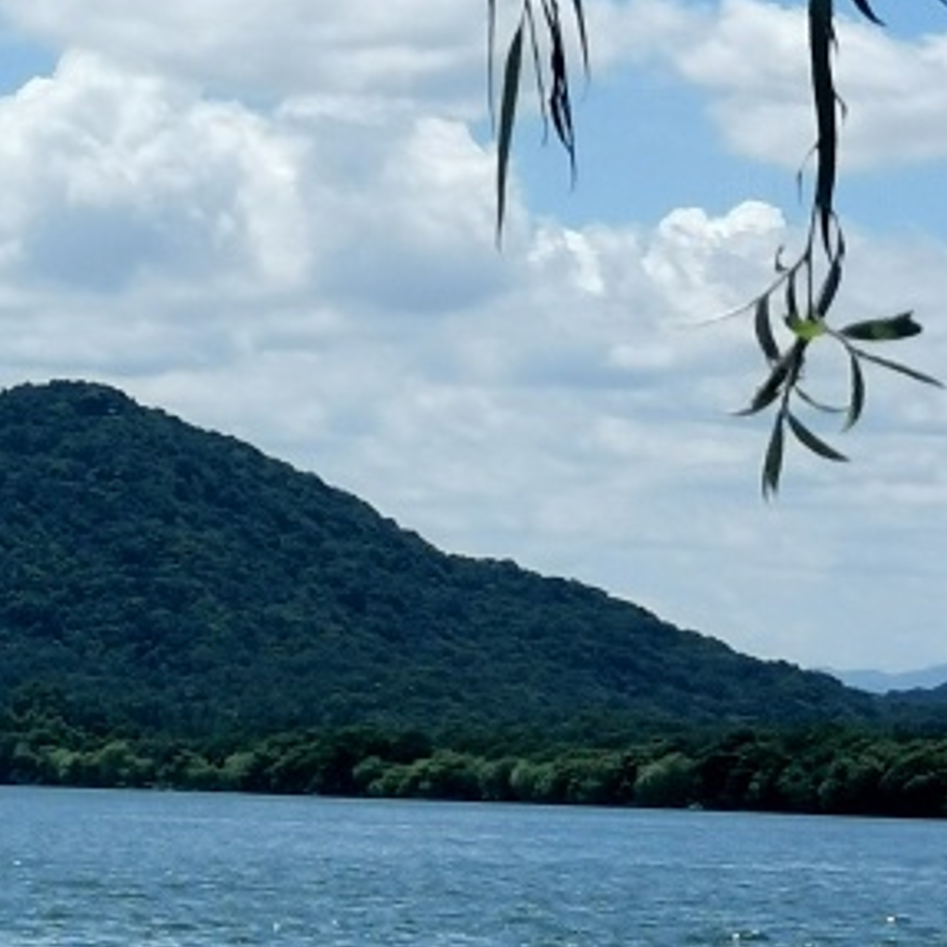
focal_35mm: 207
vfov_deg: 8.4
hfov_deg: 8.4
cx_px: 112
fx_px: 6407
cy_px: 129
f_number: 1.8
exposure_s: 1/4762
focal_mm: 5.58
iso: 50
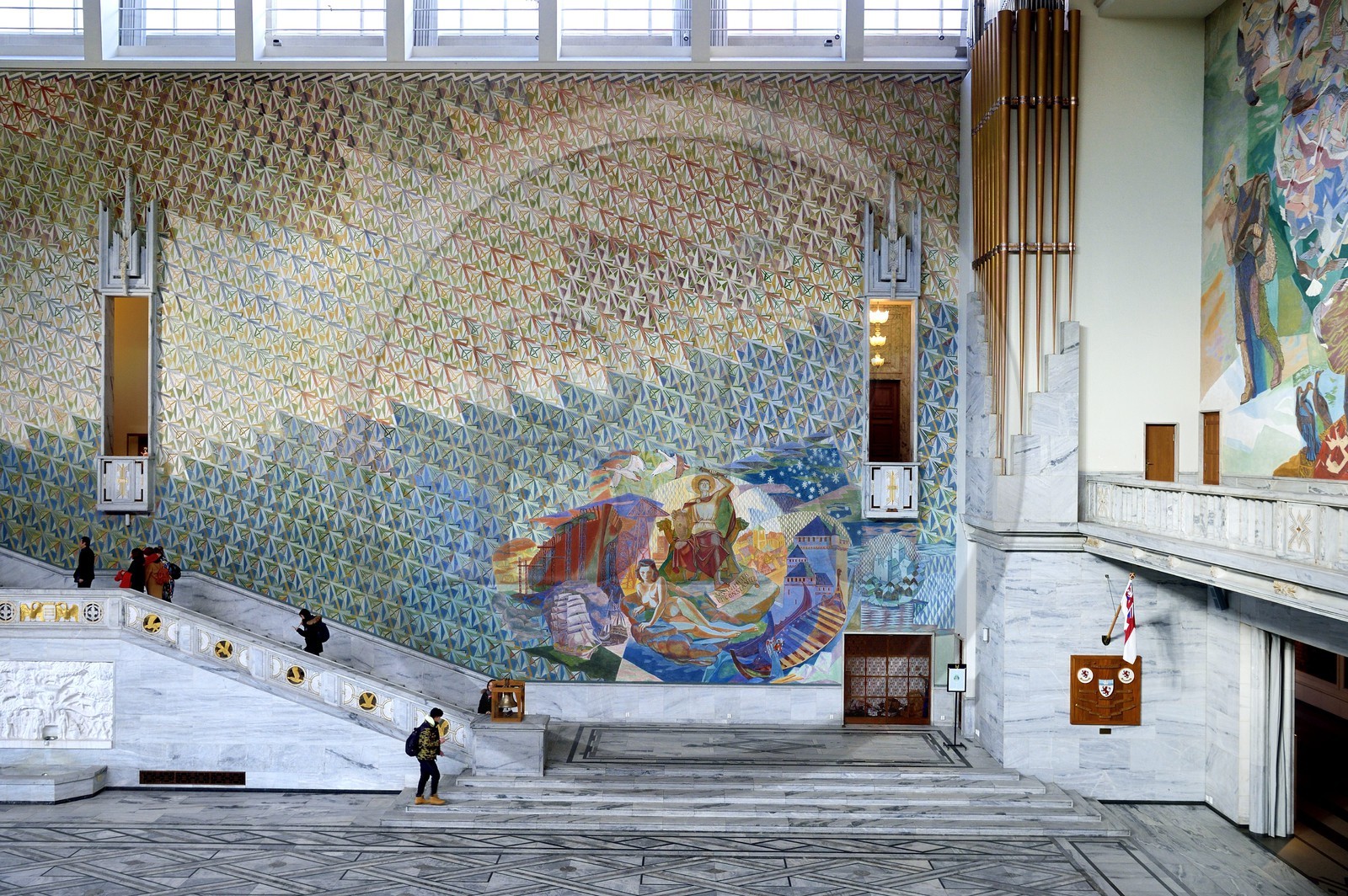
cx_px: 674
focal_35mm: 32
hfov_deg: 58.8
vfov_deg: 41.0
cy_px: 448
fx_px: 1197
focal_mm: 32
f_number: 7.1
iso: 800
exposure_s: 1/50
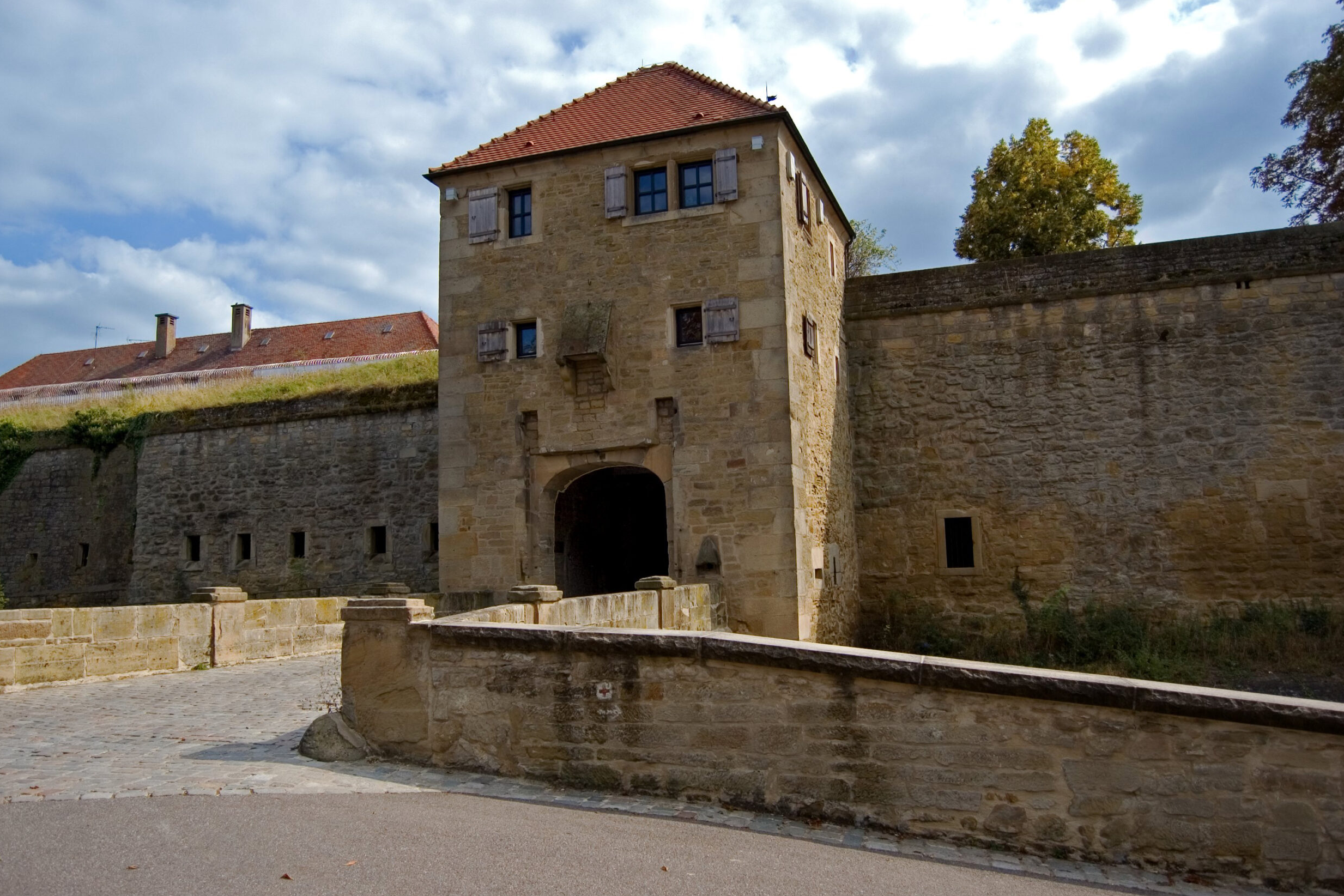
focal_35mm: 28
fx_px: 1045
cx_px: 649
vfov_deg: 46.4
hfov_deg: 65.5
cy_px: 438
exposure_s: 1/1250
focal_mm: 18
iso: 200
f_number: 4.5
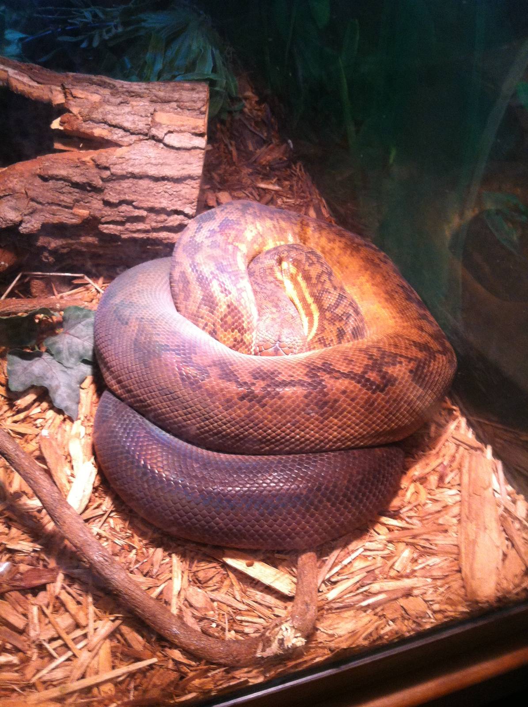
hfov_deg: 40.6
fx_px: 714
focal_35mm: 35
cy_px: 354
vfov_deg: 52.7
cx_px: 264
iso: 200
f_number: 2.8
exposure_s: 1/15
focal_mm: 3.85
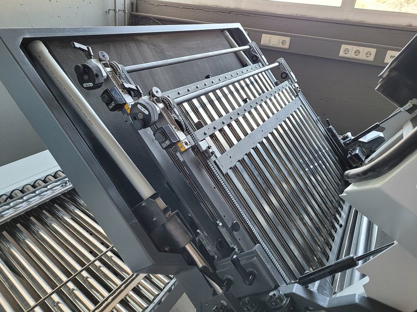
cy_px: 156
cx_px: 208
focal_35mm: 26
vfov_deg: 53.1
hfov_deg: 67.3
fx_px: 313
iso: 250
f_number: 1.8
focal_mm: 5.4
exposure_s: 1/100
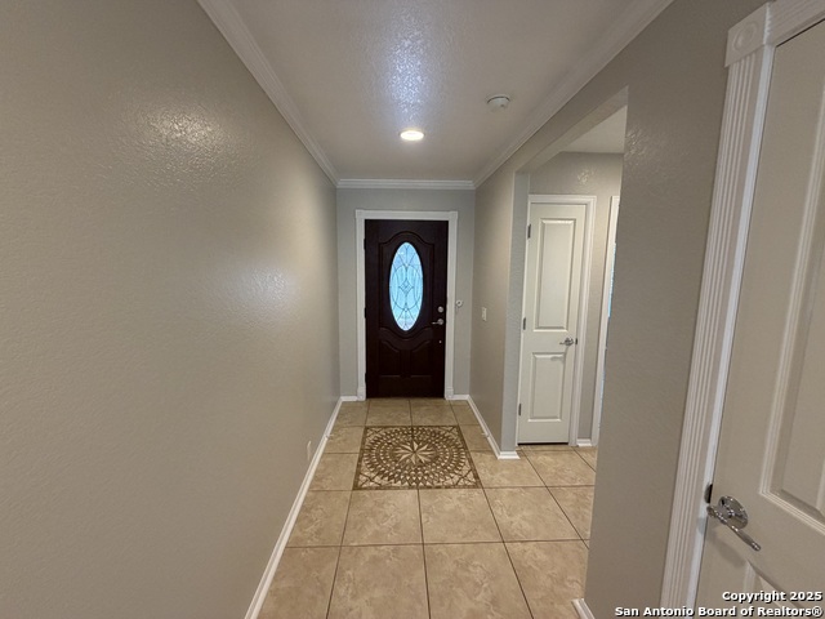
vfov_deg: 85.7
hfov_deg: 102.1
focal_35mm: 14
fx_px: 334
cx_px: 412
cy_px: 310
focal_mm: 2.22
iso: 250
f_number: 2.2
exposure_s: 1/60
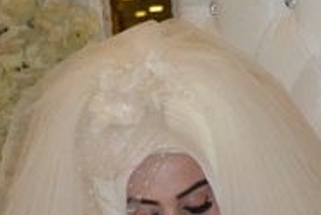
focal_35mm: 187
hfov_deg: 10.5
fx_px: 1668
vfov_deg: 7.3
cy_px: 306
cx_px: 524
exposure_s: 1/60
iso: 3200
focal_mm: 35
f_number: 5
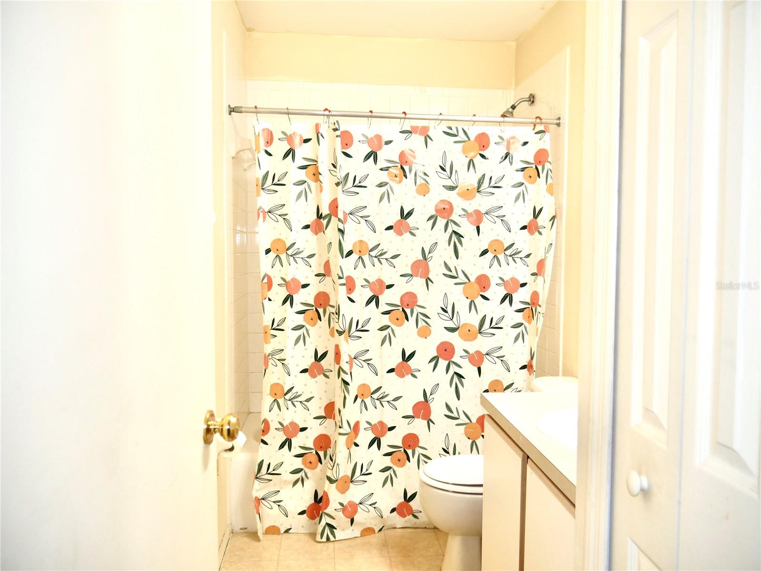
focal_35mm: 28
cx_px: 380
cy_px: 286
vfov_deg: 49.8
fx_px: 616
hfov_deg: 63.4
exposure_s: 1/60
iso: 250
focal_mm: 14
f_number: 3.5
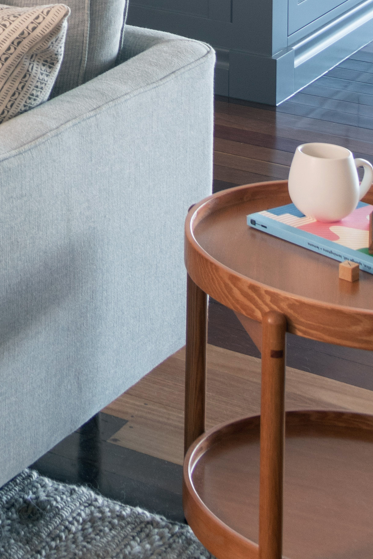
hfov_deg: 9.5
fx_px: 2098
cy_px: -463
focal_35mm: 135
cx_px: -382
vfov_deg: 13.5
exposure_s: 1/2
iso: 160
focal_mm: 30
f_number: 7.1
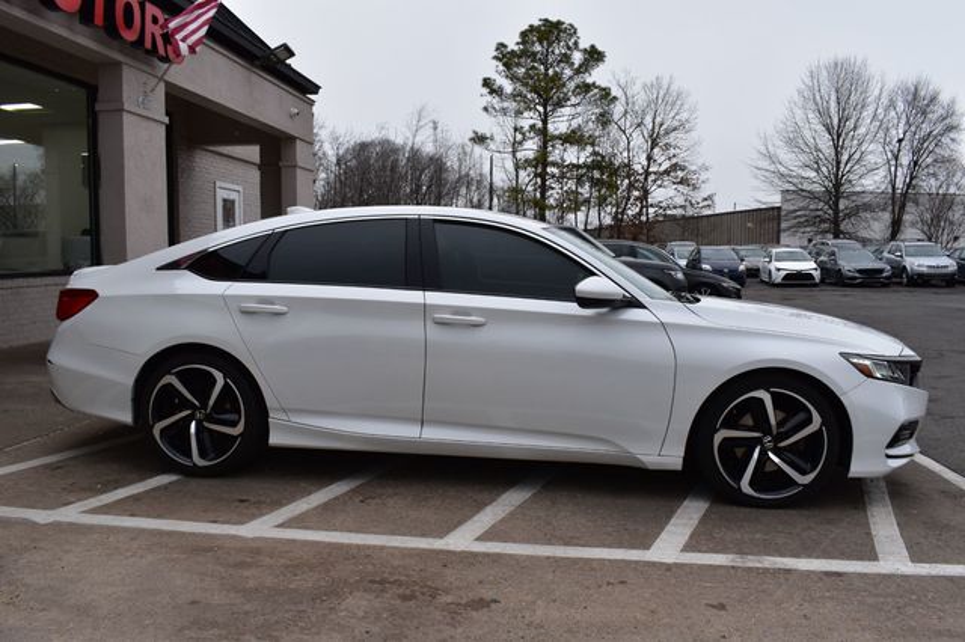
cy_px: 321
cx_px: 482
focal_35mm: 30
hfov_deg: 62.0
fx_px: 804
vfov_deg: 43.6
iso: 400
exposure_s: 1/160
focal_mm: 20
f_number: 9
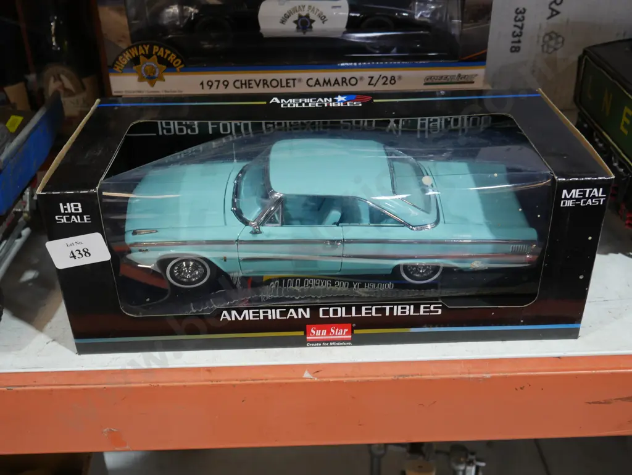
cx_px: 316
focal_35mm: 40
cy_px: 238
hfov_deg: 46.8
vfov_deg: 36.0
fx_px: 731
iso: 640
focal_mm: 20
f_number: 4.4
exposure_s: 1/60
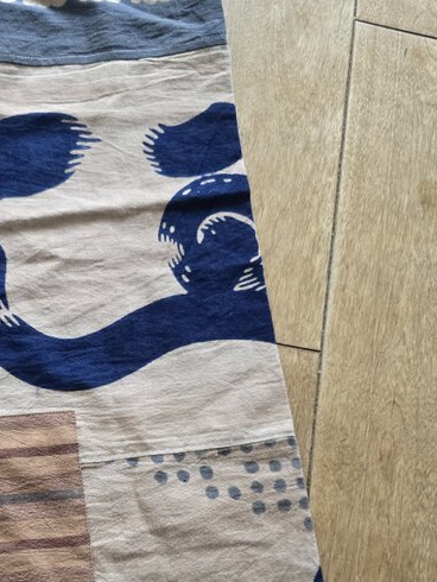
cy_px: 440
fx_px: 673
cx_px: 83
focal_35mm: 40
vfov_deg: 45.1
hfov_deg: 34.8
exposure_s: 1/100
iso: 500
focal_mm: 6.3
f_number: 1.7
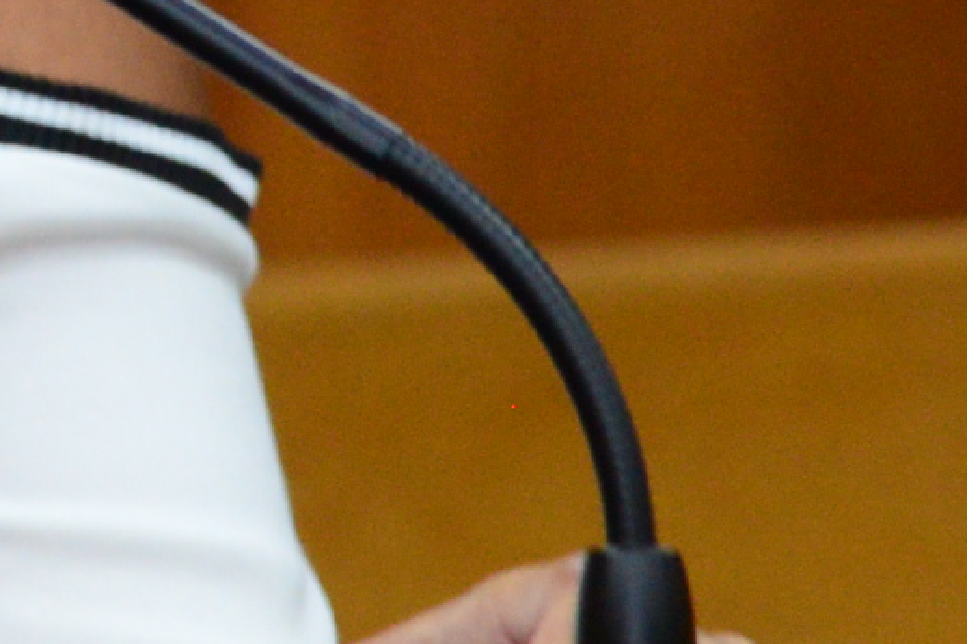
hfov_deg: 3.4
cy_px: -739
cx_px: -926
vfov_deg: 2.2
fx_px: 16357
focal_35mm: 609
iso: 2500
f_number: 4.5
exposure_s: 1/80
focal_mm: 105
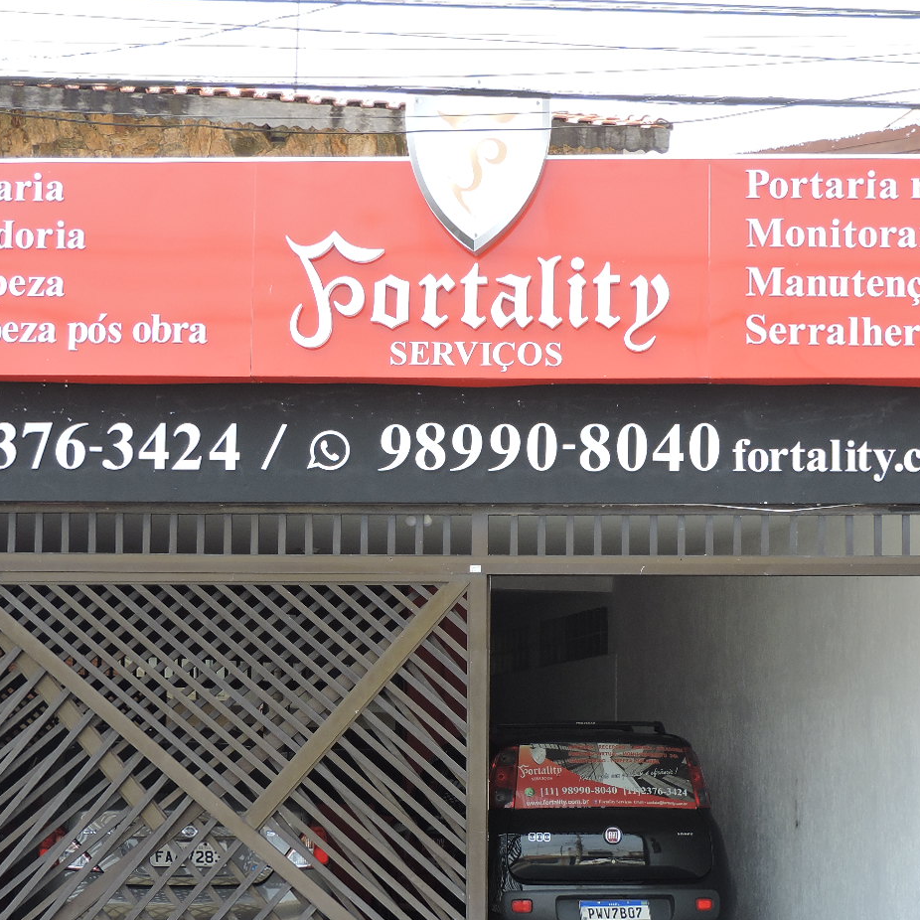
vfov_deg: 20.6
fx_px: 2526
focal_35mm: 84
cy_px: 563
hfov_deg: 20.6
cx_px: 489
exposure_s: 1/125
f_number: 3.7
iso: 100
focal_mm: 9.8
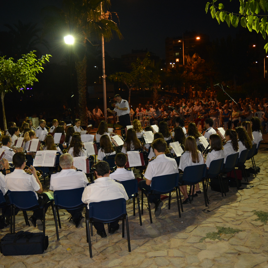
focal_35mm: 39
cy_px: 134
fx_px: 342
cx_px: 138
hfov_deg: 42.8
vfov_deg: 42.8
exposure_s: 1/60
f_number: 3.5
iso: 1000
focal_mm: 20
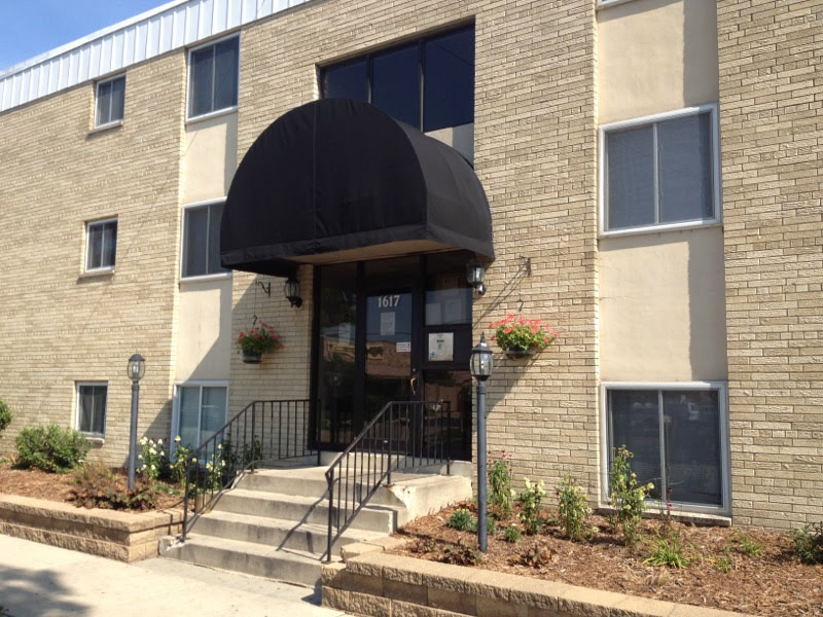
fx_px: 832
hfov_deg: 52.6
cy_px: 308
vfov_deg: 40.7
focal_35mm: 35
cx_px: 412
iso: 64
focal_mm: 4.28
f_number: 2.4
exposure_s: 1/1022
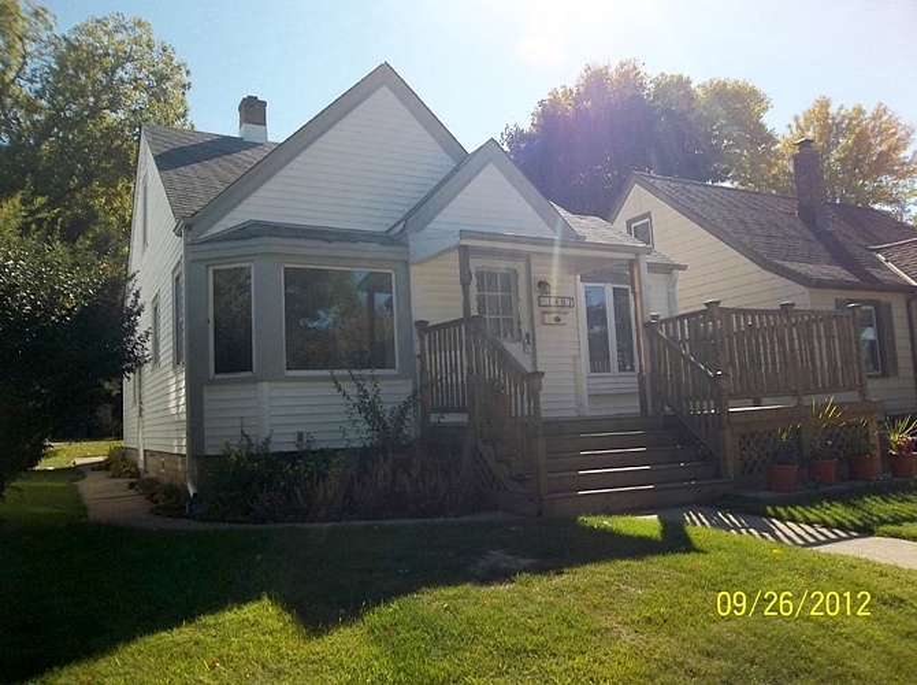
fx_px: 714
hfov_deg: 65.4
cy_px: 342
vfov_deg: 51.2
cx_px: 458
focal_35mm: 27
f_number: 8.9
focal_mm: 4.9
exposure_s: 1/160
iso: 80
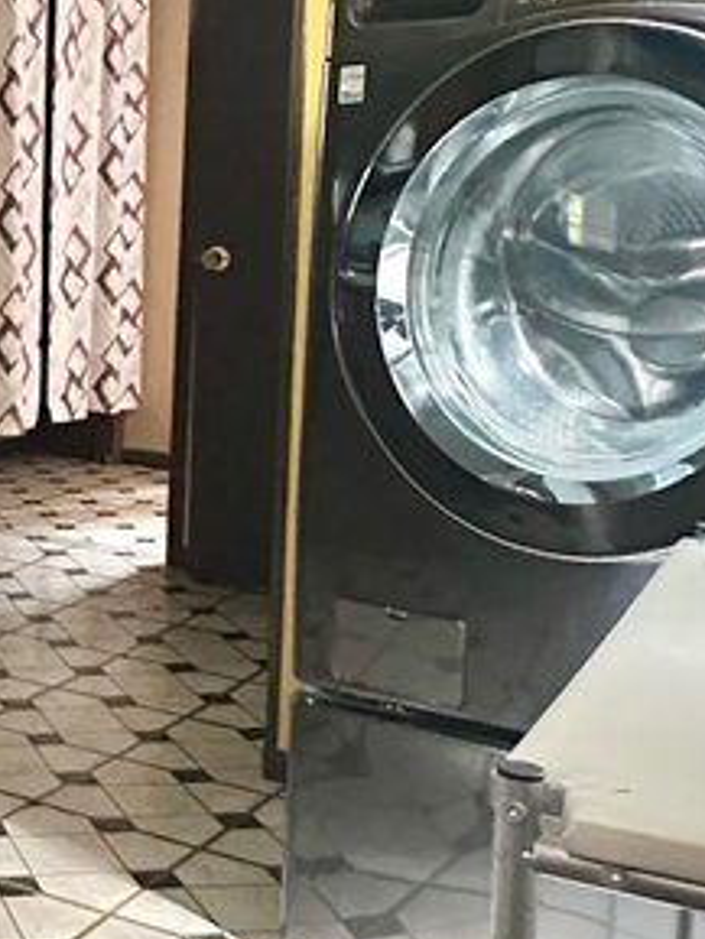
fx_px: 1492
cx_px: -132
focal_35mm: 55
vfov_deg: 34.8
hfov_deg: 24.2
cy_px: 382
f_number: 2.2
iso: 1250
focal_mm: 2.22
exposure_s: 1/51
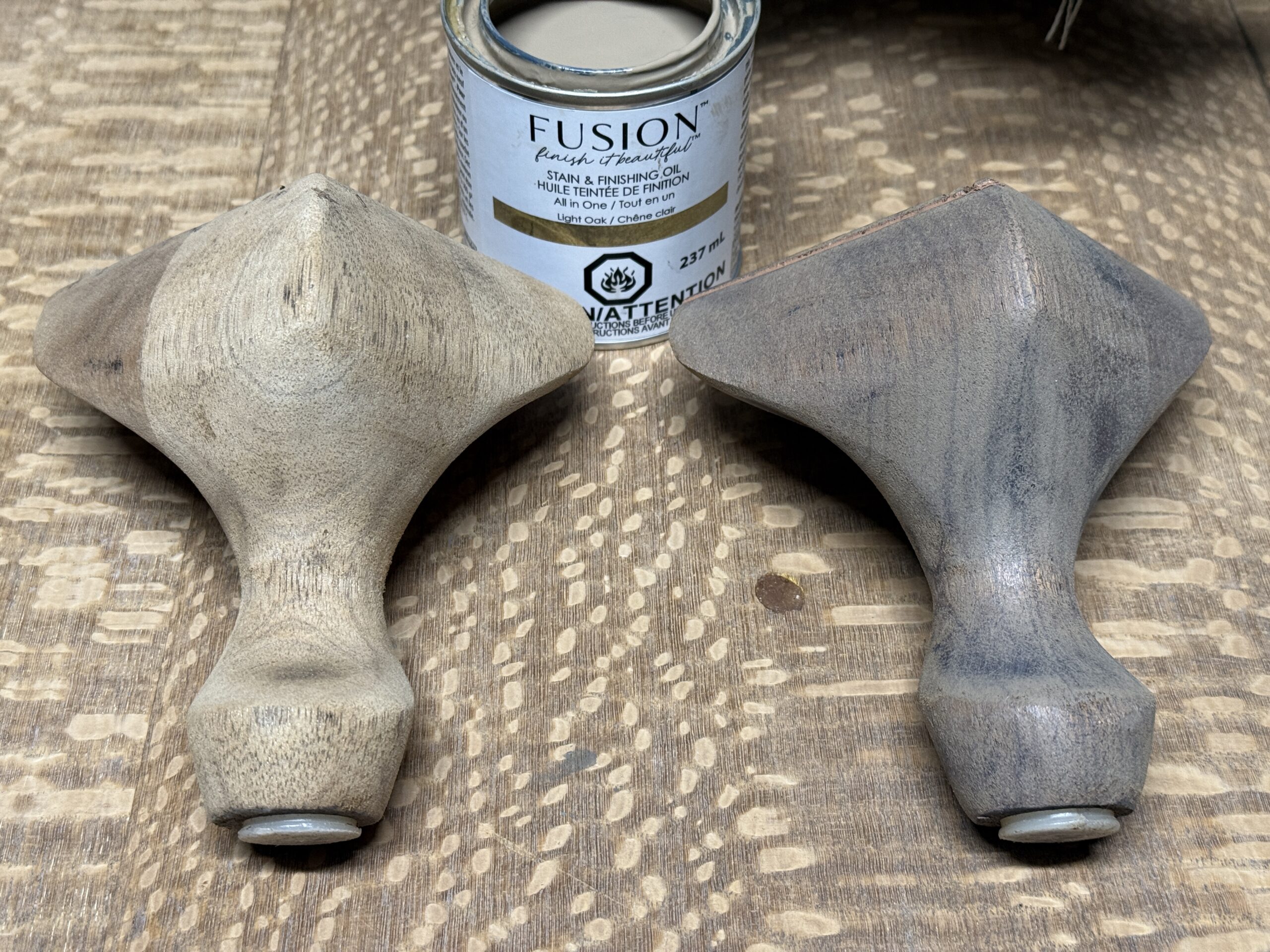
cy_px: 476
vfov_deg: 30.3
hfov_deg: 39.7
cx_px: 635
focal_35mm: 48
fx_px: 1761
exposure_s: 1/50
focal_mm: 6.76
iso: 125
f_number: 1.78
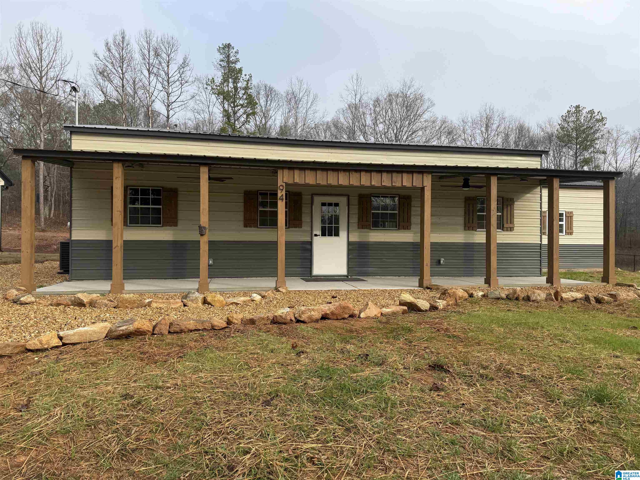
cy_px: 240
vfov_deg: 56.8
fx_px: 444
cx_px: 320
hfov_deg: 71.6
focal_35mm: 24
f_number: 1.78
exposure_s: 1/1271
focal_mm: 6.76
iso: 80
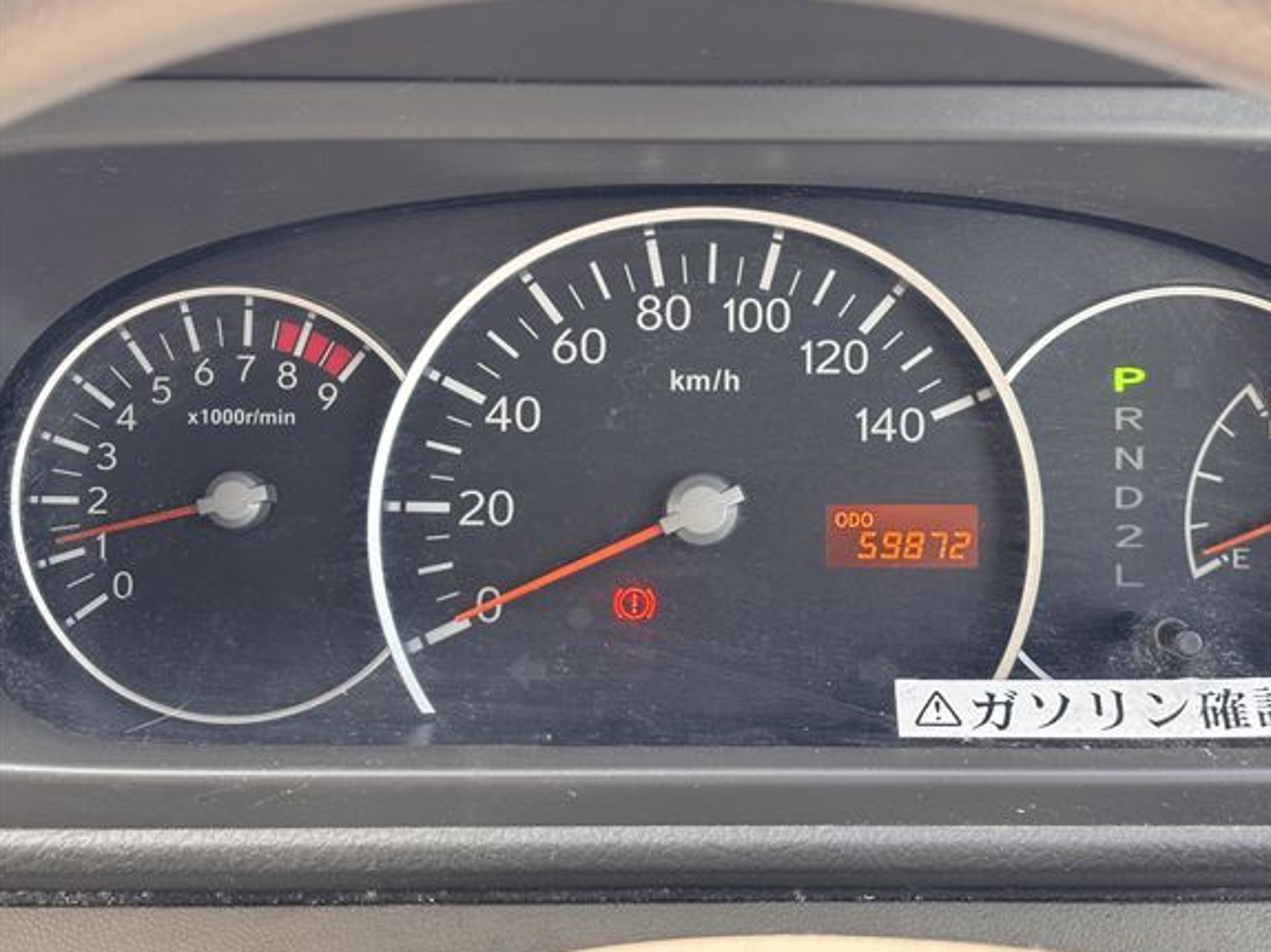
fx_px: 2129
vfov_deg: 25.2
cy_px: 505
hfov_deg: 33.2
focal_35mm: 58
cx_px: 702
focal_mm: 5.96
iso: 50
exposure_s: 1/60
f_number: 1.6
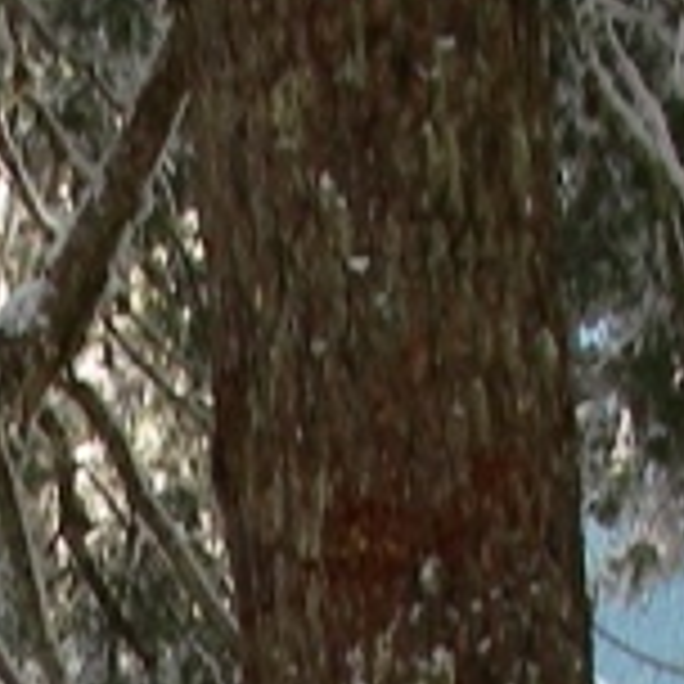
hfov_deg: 7.6
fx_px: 5052
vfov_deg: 7.3
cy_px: 1660
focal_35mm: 226
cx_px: -338
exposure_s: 1/50
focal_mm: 6.3
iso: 64
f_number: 6.6
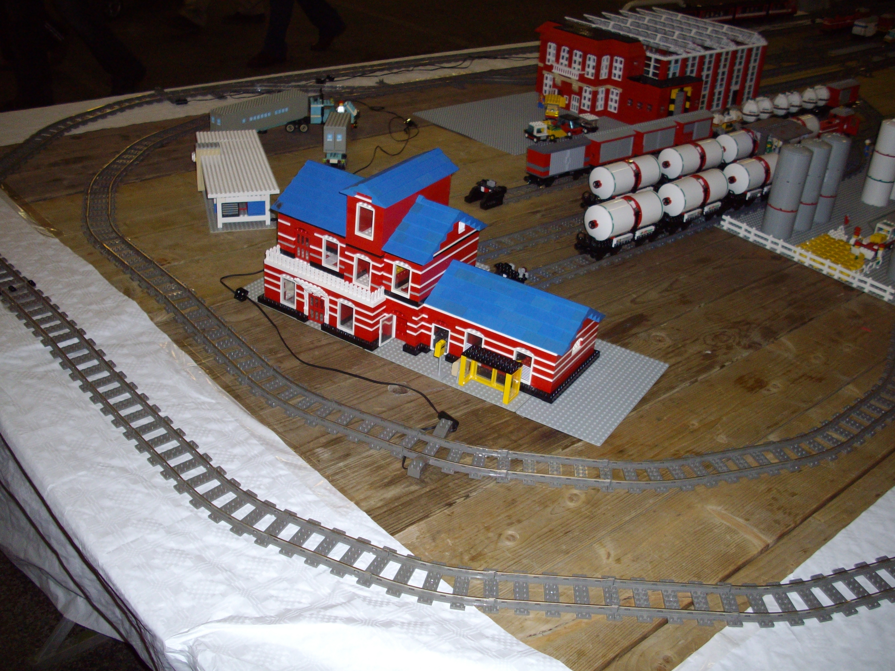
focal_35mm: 37
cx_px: 448
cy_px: 336
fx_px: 957
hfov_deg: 50.1
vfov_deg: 38.7
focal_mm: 6.2
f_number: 2.8
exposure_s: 1/50
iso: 160
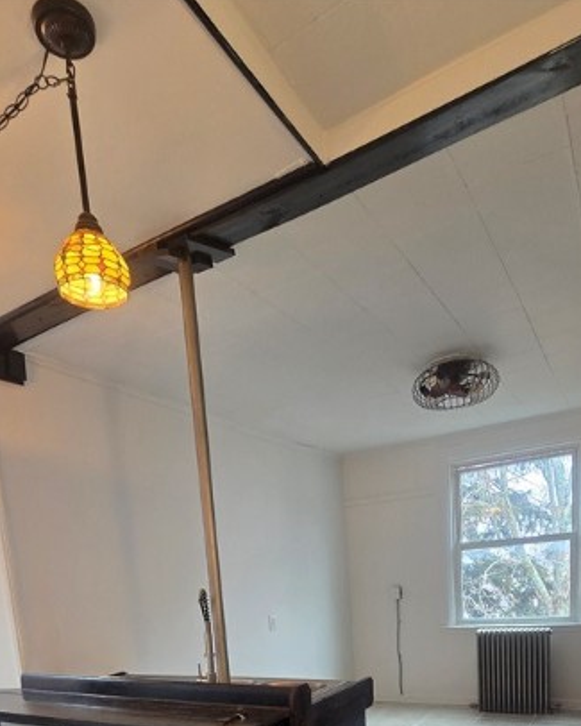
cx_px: 282
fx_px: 516
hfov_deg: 58.8
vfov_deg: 57.9
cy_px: 680
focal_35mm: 24
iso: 160
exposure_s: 1/60
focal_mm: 2.2
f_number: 2.2
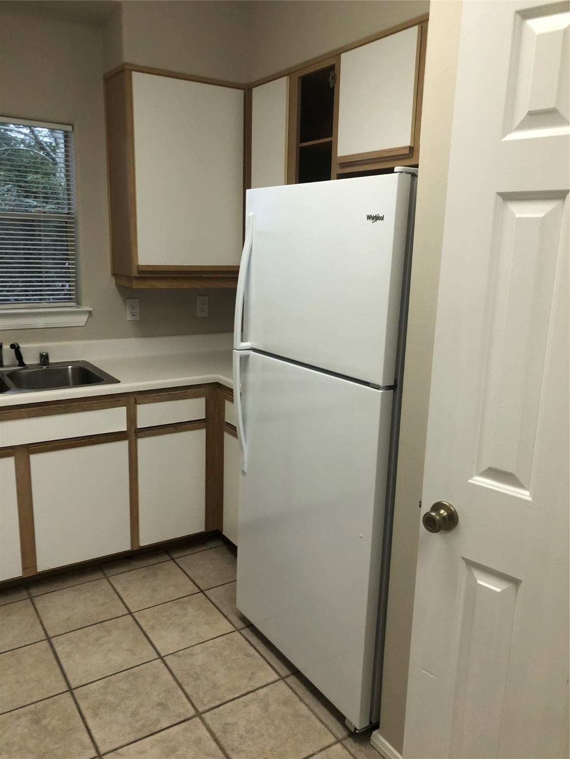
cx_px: 285
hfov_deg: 49.7
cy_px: 380
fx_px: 615
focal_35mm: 28
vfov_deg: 63.4
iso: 50
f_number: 1.8
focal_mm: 3.99
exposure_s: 1/120
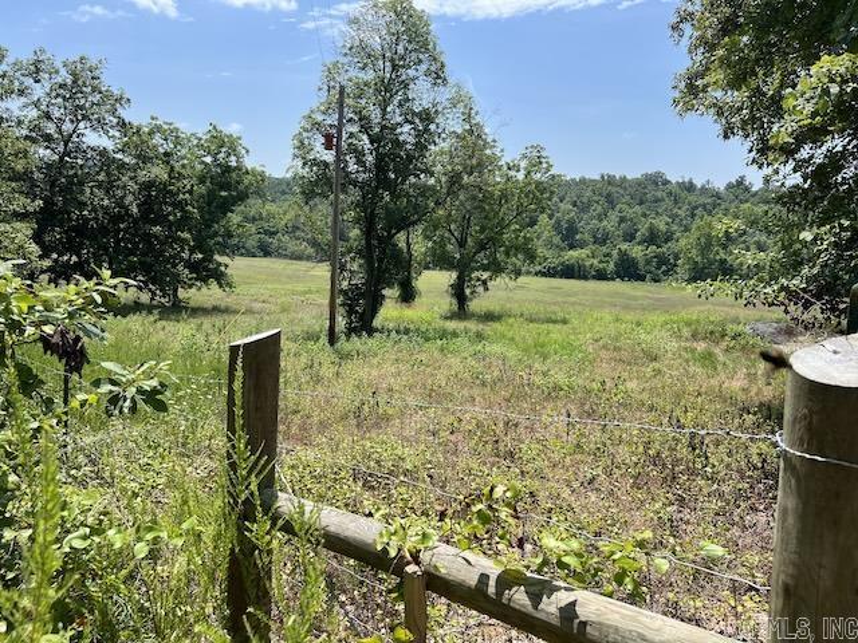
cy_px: 322
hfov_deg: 67.3
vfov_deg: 53.1
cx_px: 429
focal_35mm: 26
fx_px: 644
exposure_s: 1/2632
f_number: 1.5
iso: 50
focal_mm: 5.7
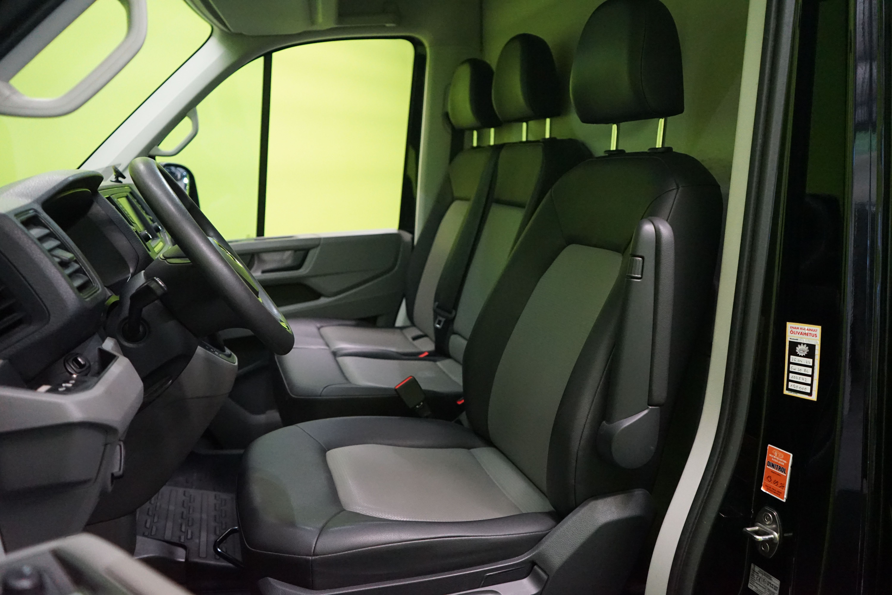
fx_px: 694
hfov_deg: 65.5
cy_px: 298
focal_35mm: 28
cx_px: 446
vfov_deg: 46.4
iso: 6400
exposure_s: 1/125
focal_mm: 28
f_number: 3.5
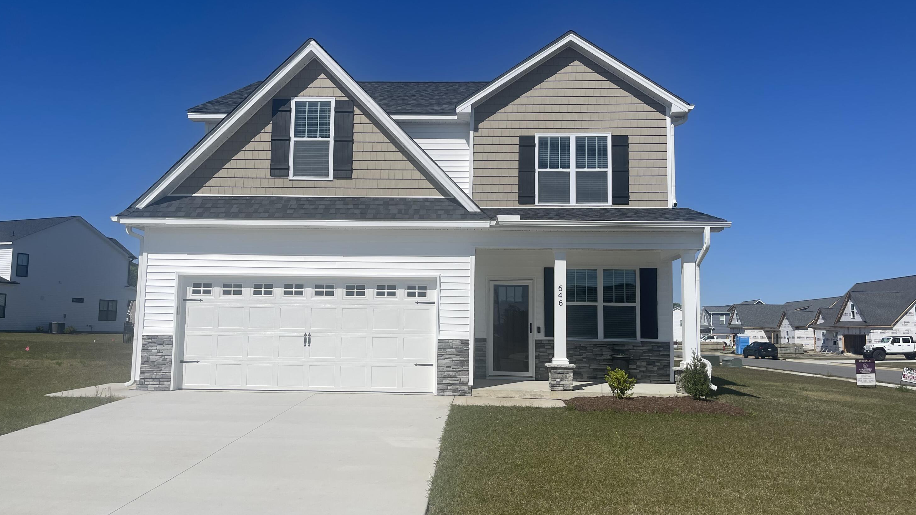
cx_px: 446
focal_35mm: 28
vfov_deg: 41.5
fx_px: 680
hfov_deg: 67.9
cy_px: 262
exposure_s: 1/10000
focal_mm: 5.1
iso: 32
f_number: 1.6
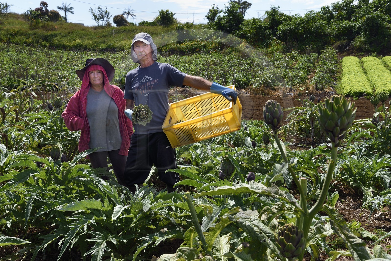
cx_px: 196
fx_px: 391
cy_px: 130
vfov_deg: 36.9
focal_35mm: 36
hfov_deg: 53.1
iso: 200
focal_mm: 36
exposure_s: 1/200
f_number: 11
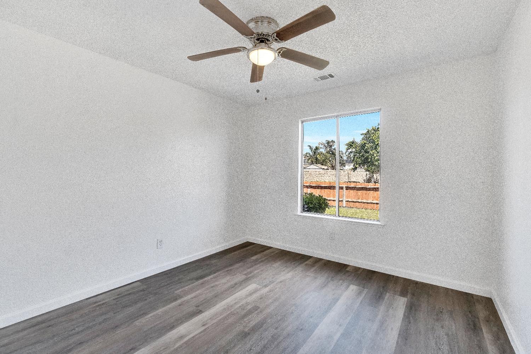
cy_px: 177
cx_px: 266
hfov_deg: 100.4
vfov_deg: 77.3
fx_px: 221
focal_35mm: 15
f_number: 8
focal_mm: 10
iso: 400
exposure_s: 1/100
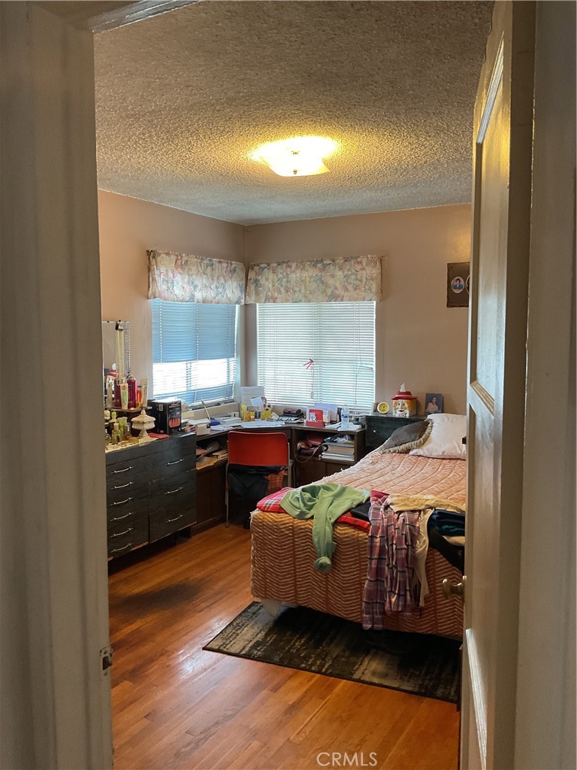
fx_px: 645
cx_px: 288
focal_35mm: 29
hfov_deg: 48.2
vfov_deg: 61.7
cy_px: 385
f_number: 1.8
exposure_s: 1/60
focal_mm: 3
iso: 100
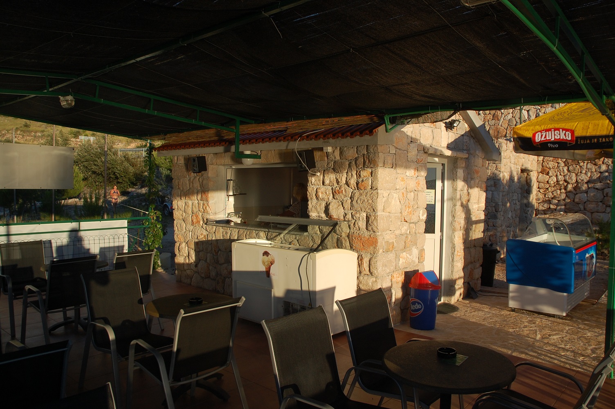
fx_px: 461
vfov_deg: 47.8
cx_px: 308
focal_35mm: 27
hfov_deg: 67.4
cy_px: 204
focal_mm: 18
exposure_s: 1/250
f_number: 8
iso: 200
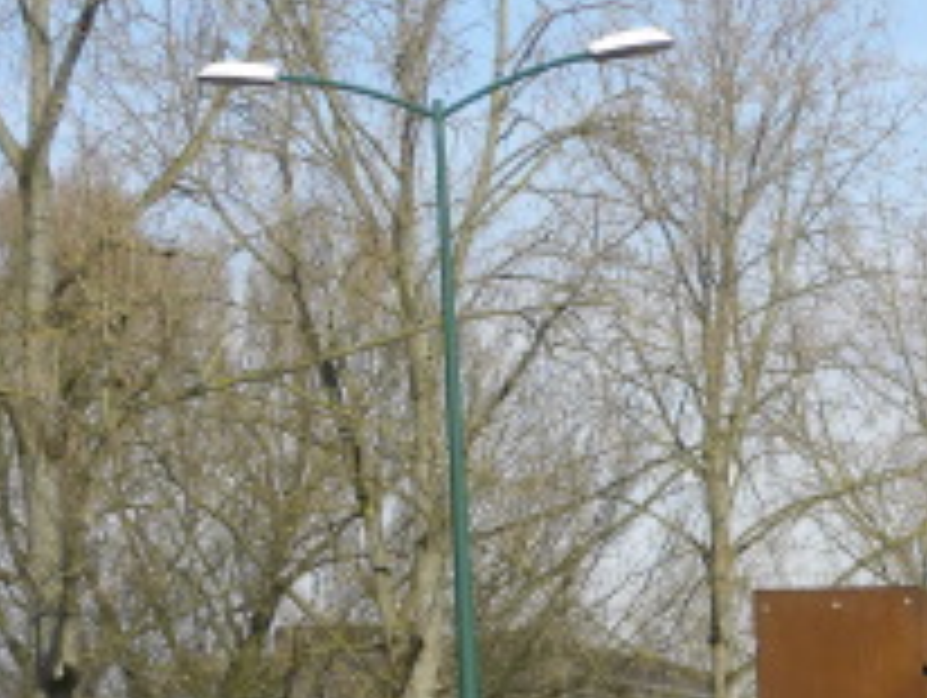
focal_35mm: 205
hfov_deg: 9.4
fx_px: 5496
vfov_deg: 7.2
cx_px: 1354
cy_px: 887
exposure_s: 1/240
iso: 64
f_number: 5.6
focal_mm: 11.8
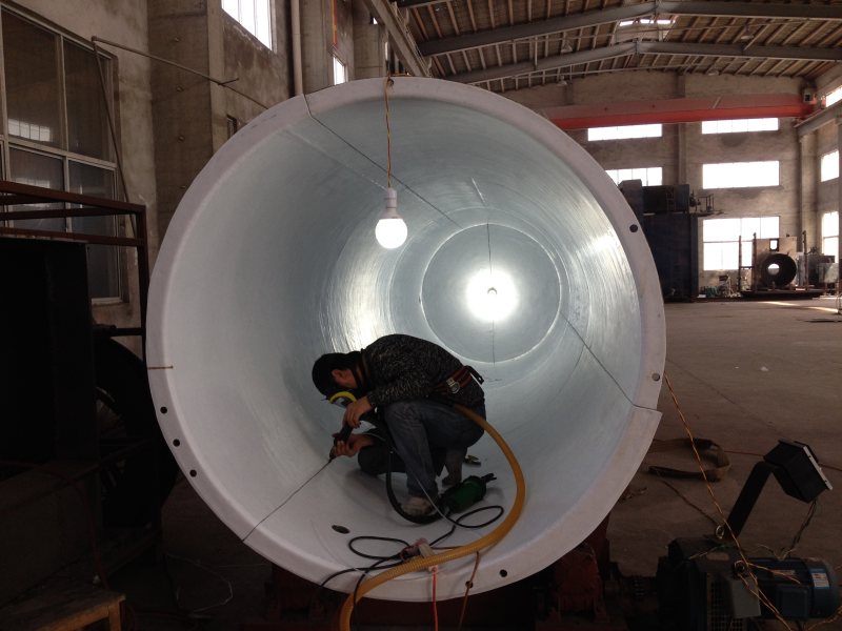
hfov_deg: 52.6
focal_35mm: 35
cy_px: 316
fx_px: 851
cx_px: 421
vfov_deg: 40.7
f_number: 2.4
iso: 64
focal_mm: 4.28
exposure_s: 1/120
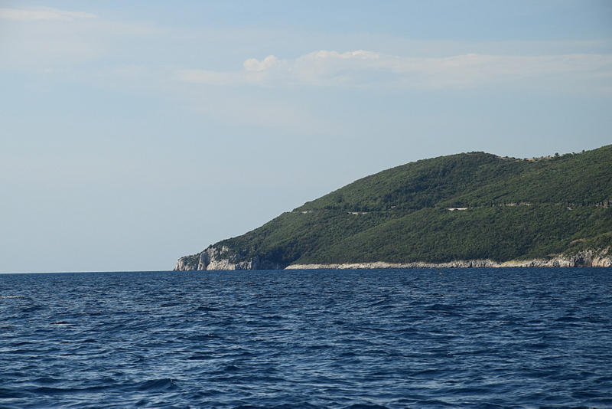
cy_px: 204
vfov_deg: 8.7
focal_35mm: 158
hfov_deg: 13.0
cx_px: 306
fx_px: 2678
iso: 400
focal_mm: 105
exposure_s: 1/320
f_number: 10
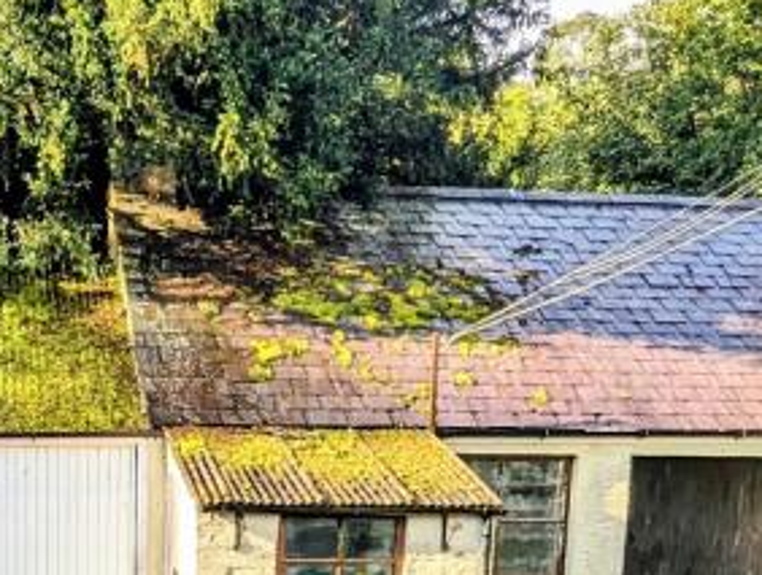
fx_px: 1280
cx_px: 157
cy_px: 636
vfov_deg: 23.7
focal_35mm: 58
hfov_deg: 32.3
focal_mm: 2.35
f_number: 2.2
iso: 50
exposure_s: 1/375
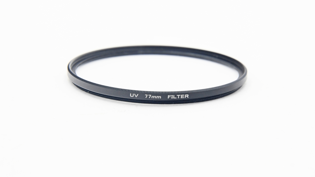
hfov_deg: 17.0
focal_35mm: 126
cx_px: 157
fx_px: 1053
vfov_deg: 9.6
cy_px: 75
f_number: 8
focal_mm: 80
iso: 1000
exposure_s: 1/100
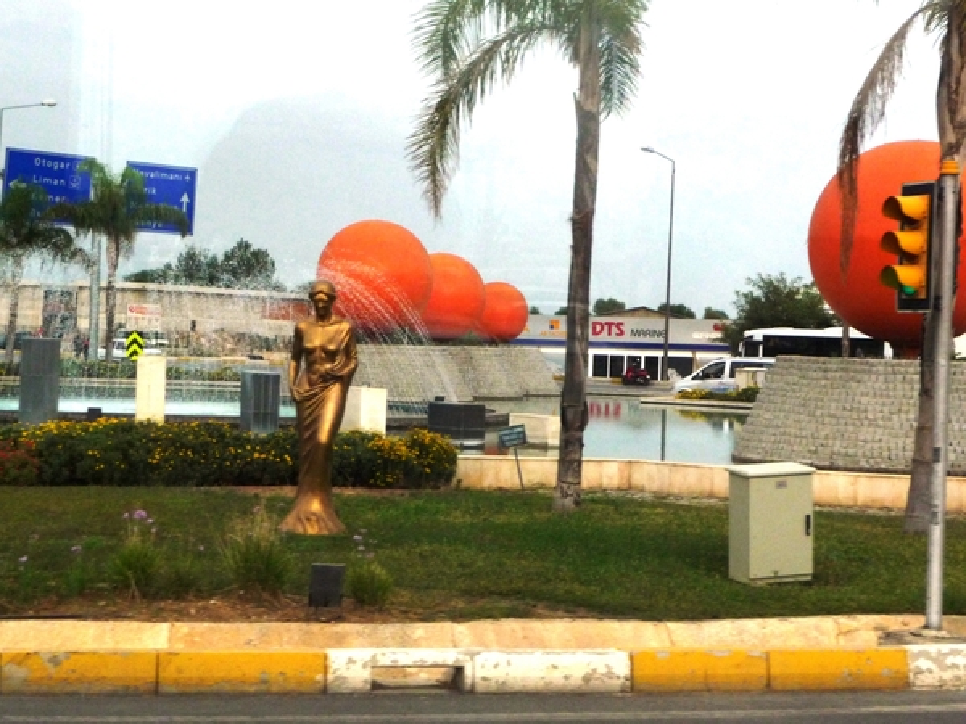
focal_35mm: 77
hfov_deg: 25.3
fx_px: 2149
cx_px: 483
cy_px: 362
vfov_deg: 19.1
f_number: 4.6
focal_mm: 13.1
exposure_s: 1/500
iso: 200
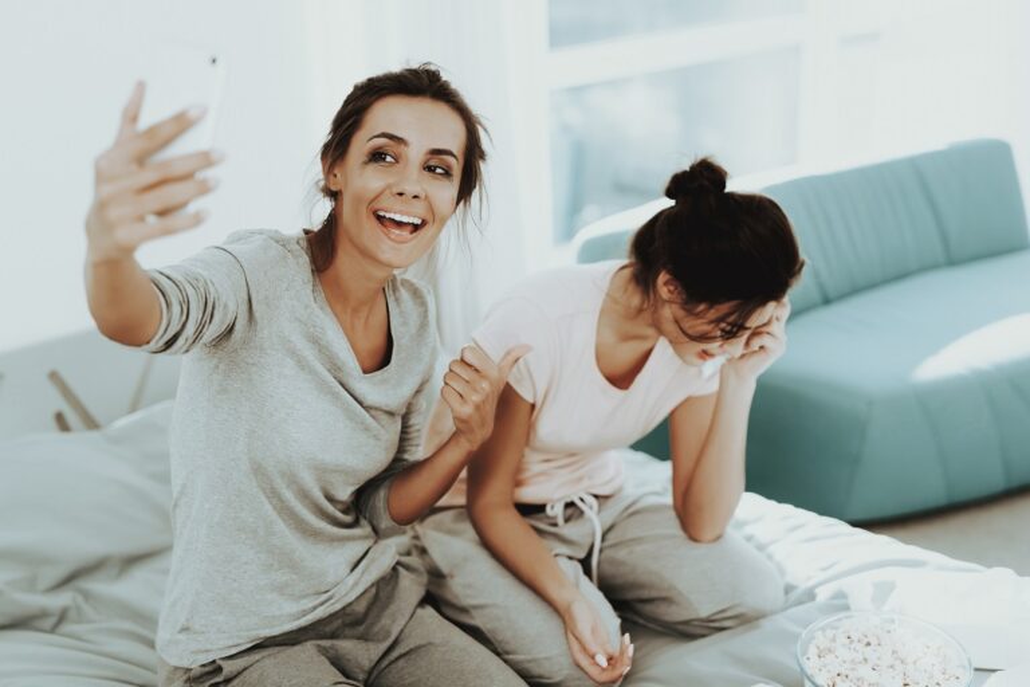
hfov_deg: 39.6
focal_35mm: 50
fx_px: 1430
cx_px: 515
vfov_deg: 27.0
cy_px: 344
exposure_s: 1/500
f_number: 2.2
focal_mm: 50
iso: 125
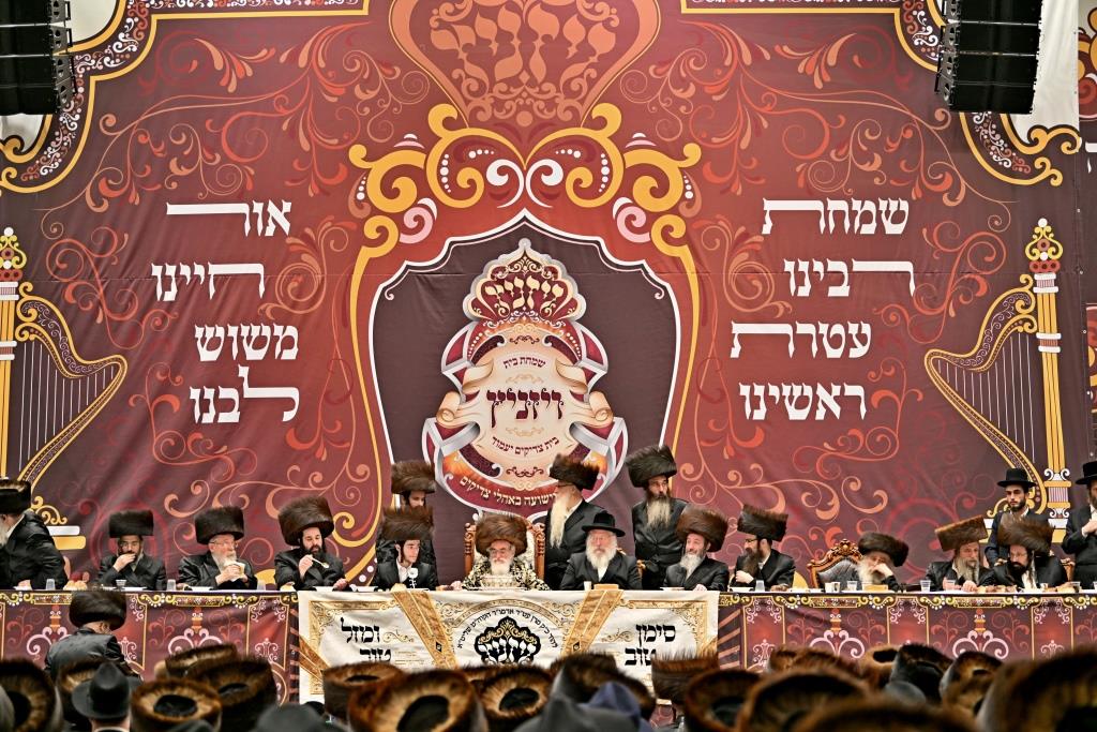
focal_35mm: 70
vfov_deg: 19.5
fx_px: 2133
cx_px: 548
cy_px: 366
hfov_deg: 28.8
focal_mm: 70
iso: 320
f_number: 2.8
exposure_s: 1/250
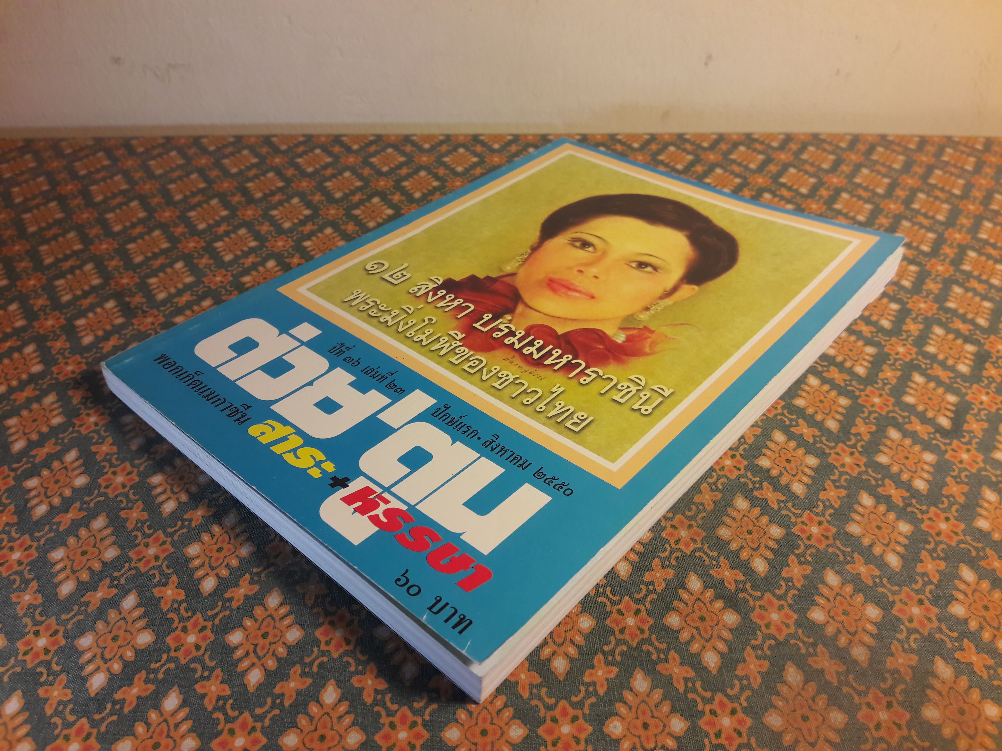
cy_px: 376
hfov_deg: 63.4
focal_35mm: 28
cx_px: 501
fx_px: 810
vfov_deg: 49.7
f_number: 1.9
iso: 64
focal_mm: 3.7
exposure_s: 1/33
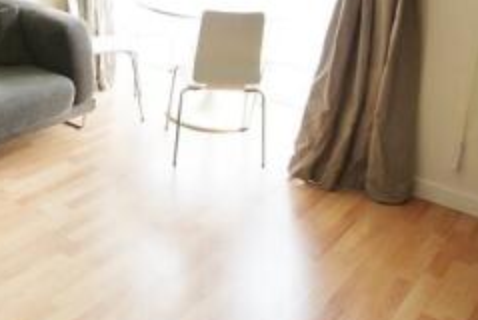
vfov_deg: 31.6
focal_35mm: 41
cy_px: 51
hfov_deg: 45.0
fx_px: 545
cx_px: 97
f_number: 4.5
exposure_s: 1/40
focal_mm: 10
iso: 100
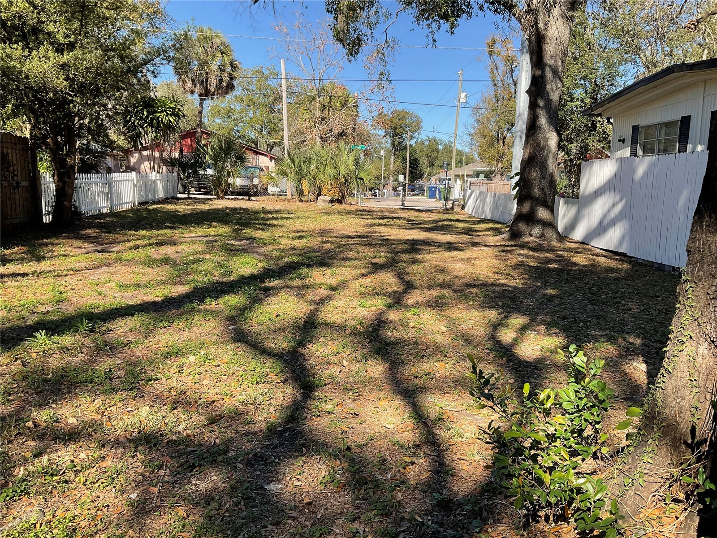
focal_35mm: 29
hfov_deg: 61.7
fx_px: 601
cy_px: 269
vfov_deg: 48.2
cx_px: 358
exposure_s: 1/855
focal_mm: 3
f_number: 1.8
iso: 16
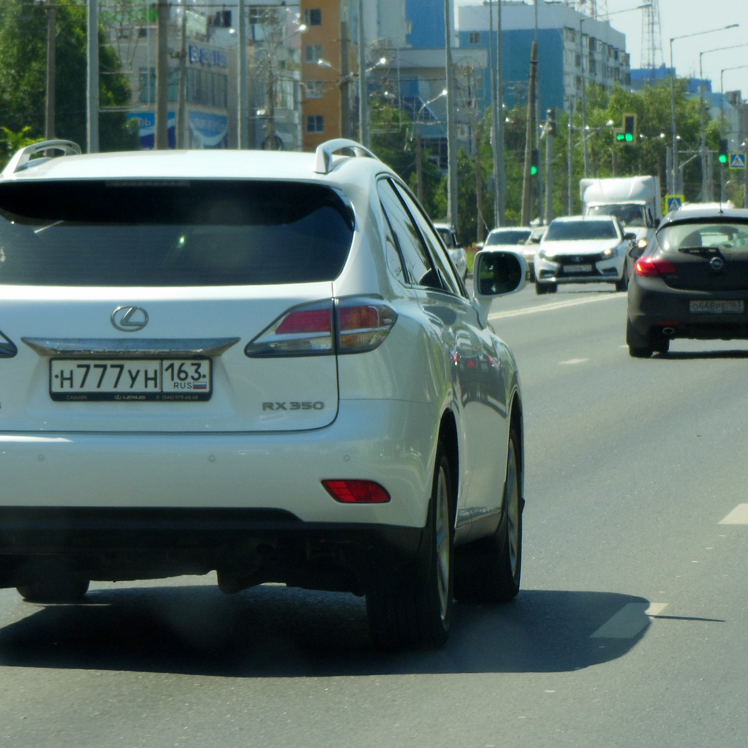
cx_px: 279
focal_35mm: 226
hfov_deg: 7.7
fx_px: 5525
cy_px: 373
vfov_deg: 7.7
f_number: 5.9
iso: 125
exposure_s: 1/250
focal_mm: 34
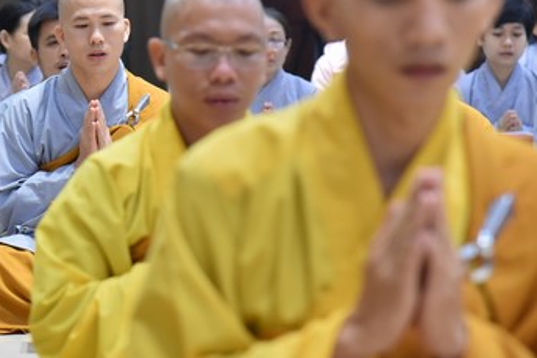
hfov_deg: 9.0
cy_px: 133
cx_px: 52
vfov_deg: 6.0
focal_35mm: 227
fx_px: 3384
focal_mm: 120
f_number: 5
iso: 3200
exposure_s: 1/125
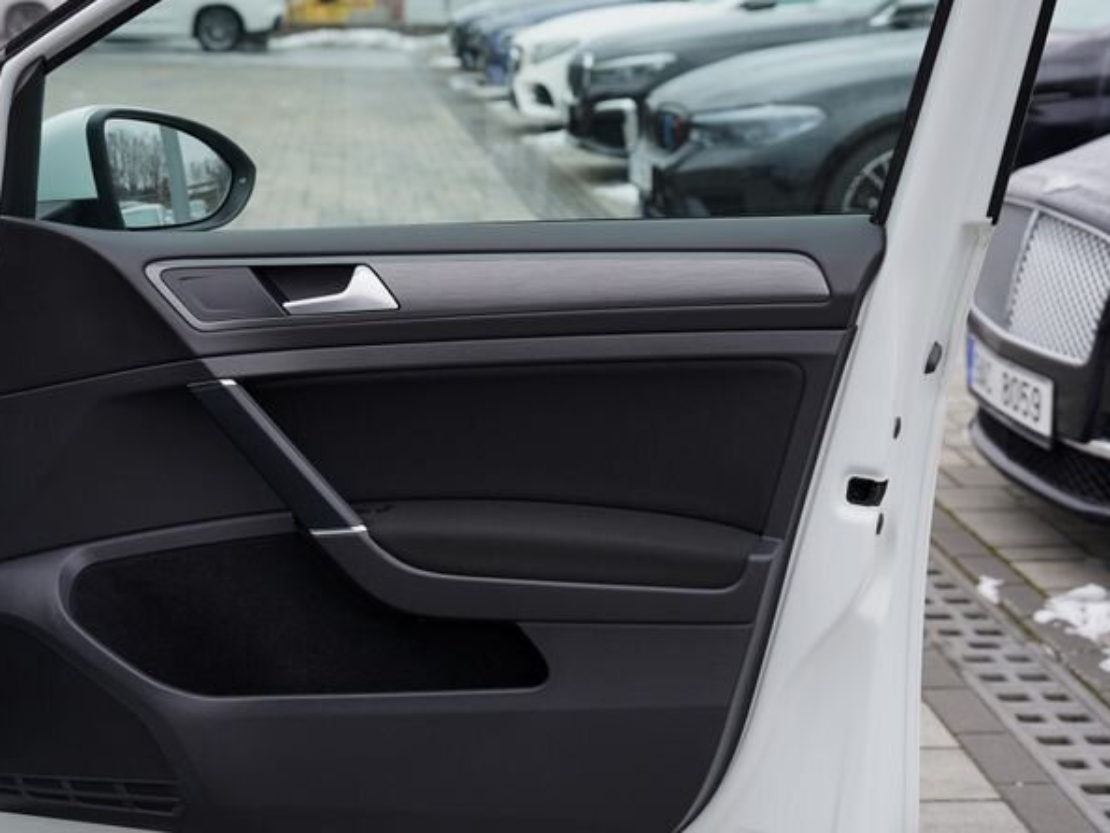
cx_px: 441
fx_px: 1861
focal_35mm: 58
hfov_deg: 33.1
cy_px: 335
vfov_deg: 25.2
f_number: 4
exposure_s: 1/80
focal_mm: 35
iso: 100
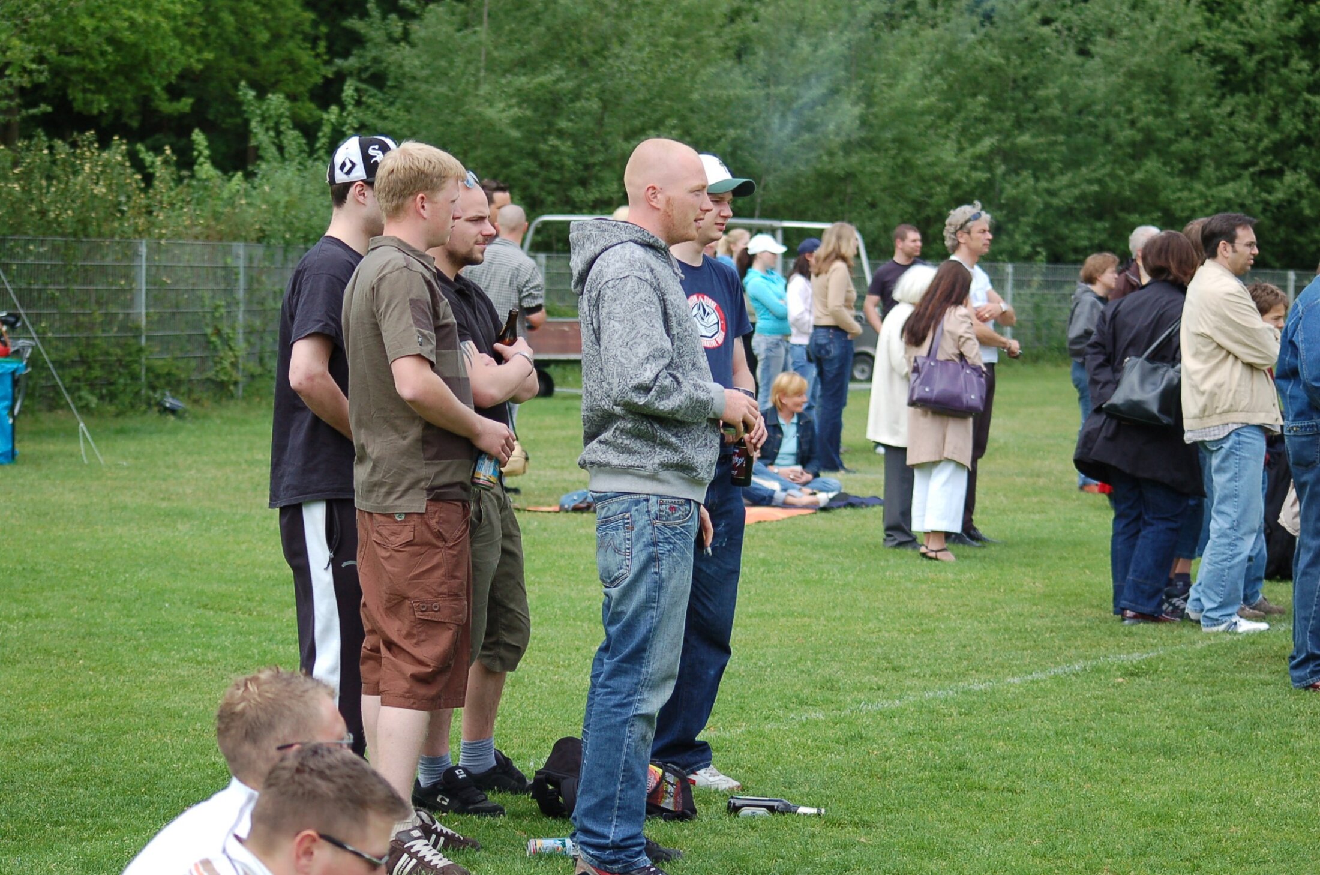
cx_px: 660
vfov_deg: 13.0
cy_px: 438
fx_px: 3843
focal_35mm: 105
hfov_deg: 19.5
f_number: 4
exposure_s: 1/1000
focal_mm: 70
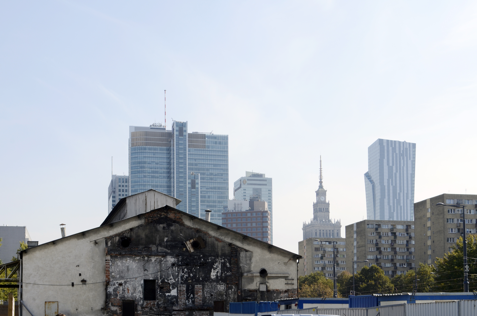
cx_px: 238
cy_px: 158
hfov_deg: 33.5
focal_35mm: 60
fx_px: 793
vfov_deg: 22.5
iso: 250
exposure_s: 1/400
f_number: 10
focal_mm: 40
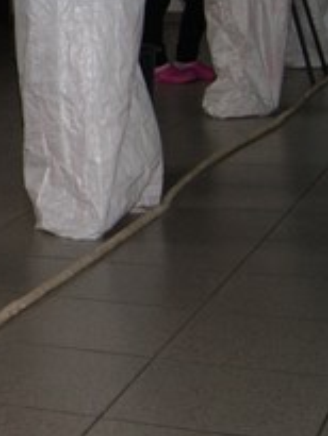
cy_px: 36
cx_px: -332
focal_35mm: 101
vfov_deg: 19.1
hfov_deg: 12.8
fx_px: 1275
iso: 400
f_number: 5.6
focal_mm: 18
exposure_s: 1/60
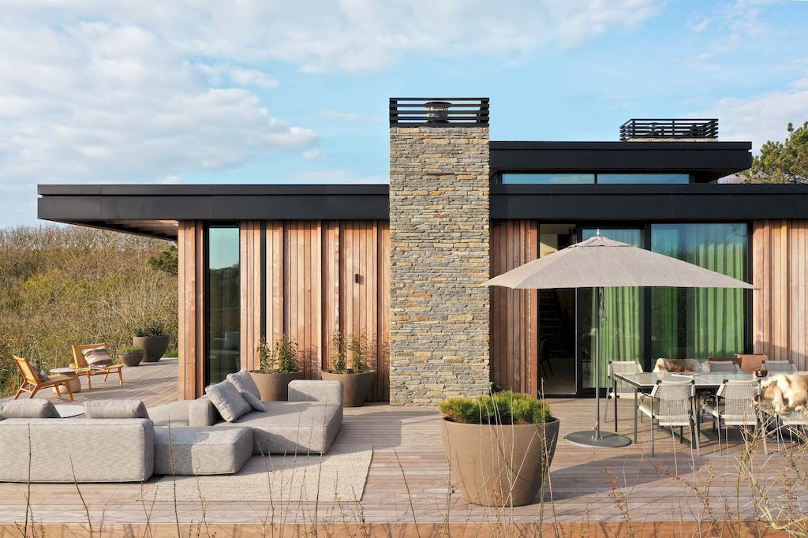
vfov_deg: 46.4
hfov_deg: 65.5
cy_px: 269
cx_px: 404
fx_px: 628
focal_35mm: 28
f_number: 5.6
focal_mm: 10.26
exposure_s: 1/320
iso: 100
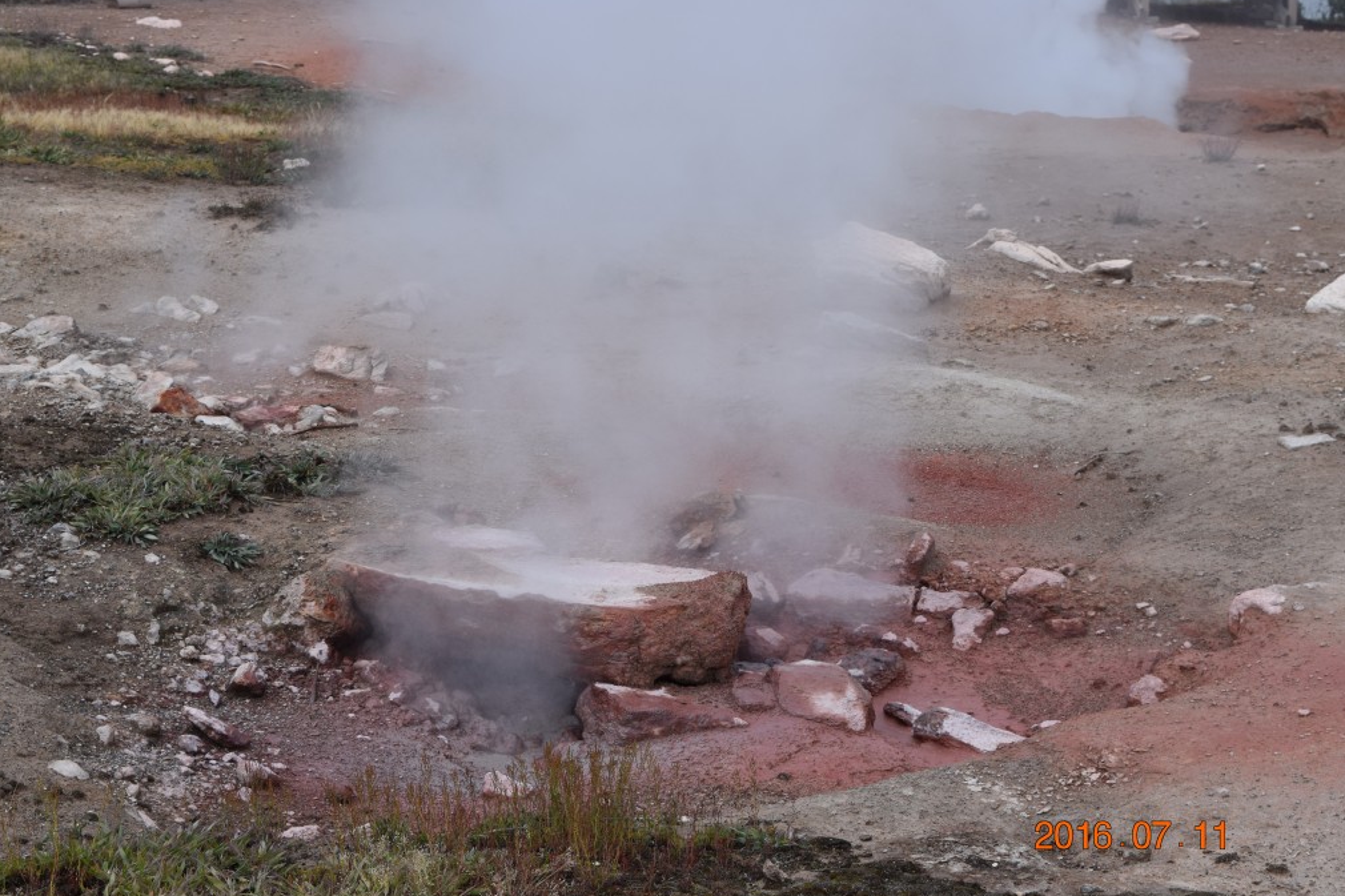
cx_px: 676
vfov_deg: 18.7
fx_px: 2727
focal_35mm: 73
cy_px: 450
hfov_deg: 27.7
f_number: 9
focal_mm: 48
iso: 200
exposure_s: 1/320
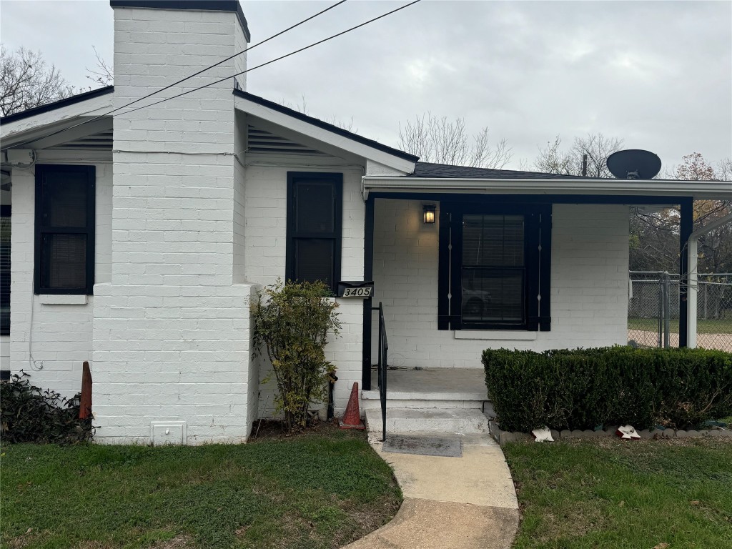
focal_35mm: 24
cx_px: 366
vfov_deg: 56.8
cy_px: 274
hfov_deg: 71.6
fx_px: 508
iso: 80
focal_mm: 6.76
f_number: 1.78
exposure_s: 1/2252
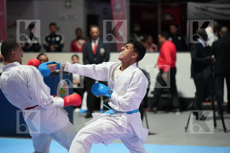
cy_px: 76
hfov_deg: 14.9
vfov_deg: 9.9
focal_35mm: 138
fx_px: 882
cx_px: 115
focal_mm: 138
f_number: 2.8
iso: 10000
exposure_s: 1/800
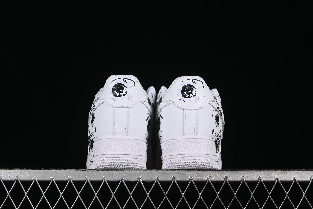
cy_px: 104
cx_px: 156
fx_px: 652
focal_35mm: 75
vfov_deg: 18.2
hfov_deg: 27.0
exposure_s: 1/125
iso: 160
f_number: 8
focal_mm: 50
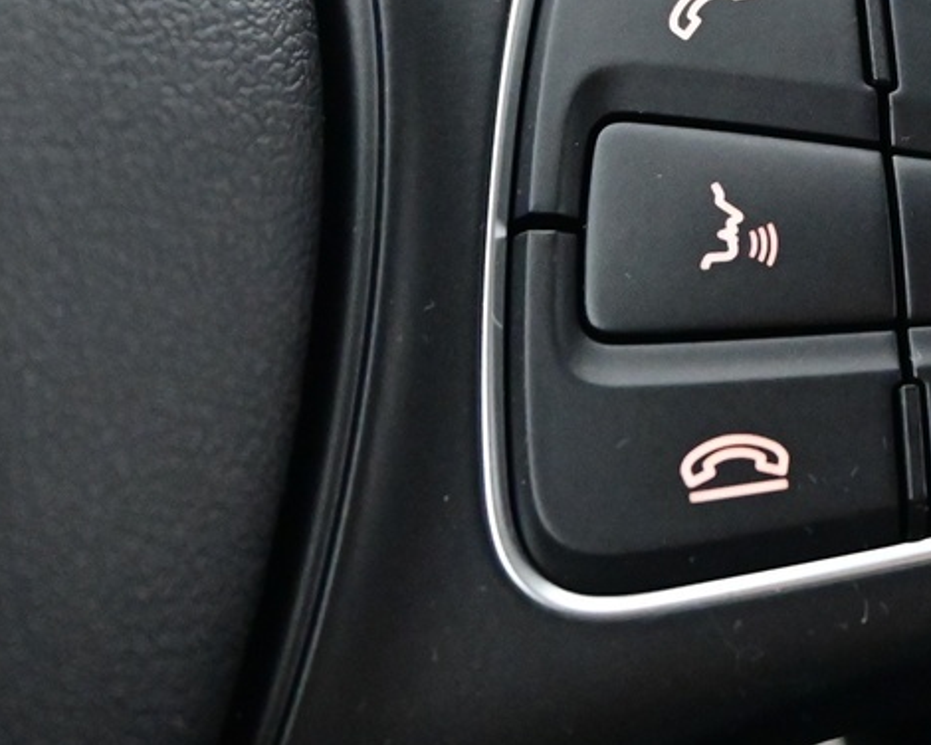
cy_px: 222
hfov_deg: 18.9
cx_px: 870
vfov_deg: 15.4
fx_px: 2740
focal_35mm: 99
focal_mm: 20.5
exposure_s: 1/30
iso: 5000
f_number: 3.8
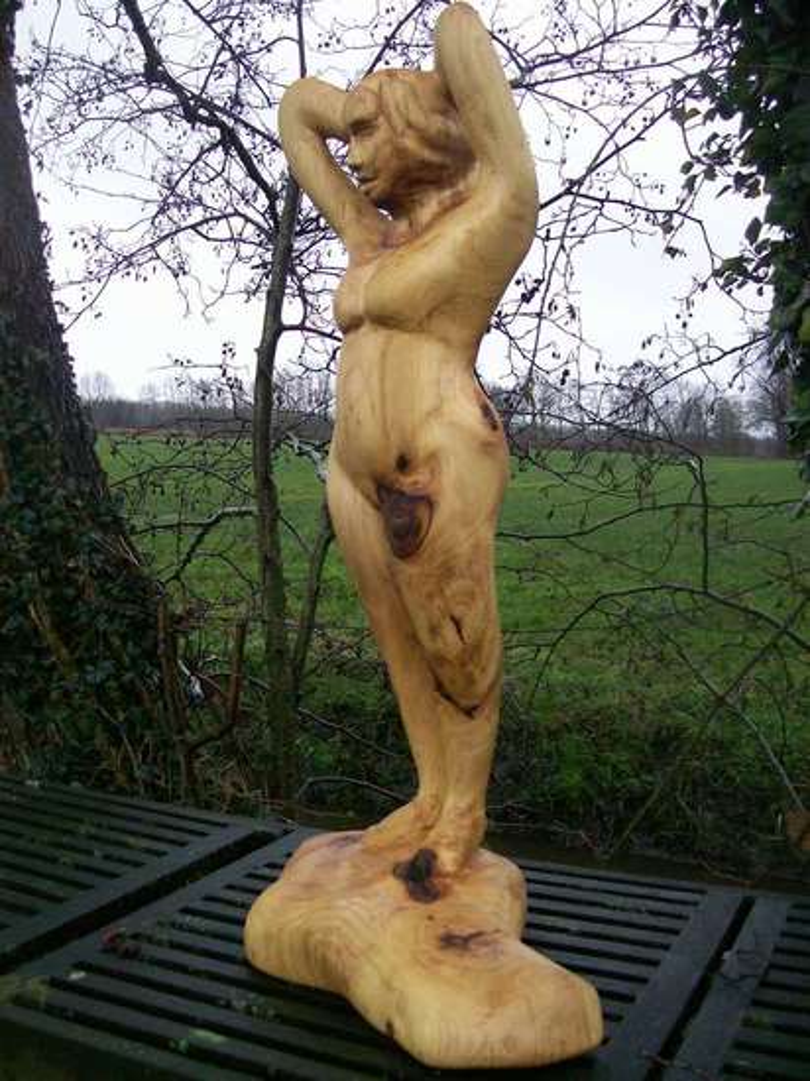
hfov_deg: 39.6
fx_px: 1124
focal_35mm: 36
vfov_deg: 51.4
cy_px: 540
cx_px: 405
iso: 101
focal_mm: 6
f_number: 2.7
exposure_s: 1/32
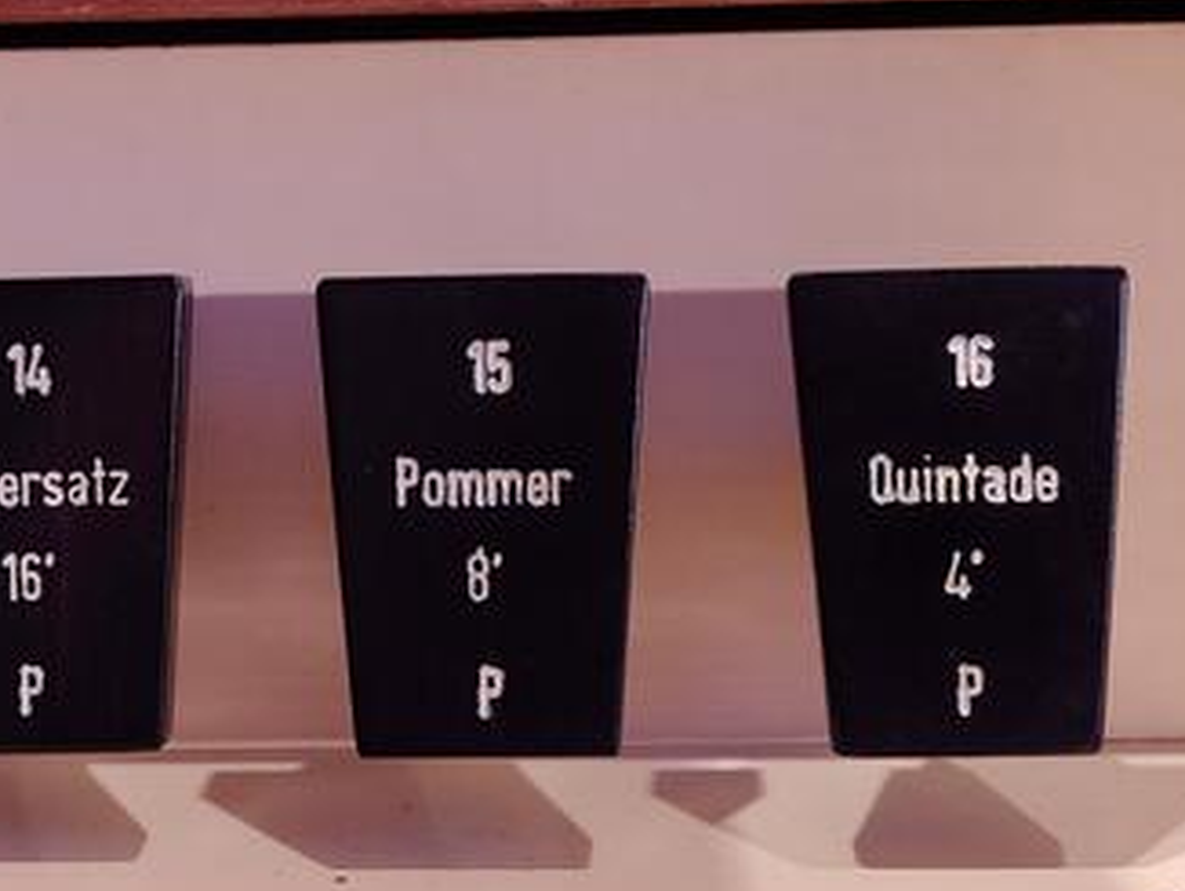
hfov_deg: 43.7
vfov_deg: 33.6
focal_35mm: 43
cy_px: 496
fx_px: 1473
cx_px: 505
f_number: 1.88
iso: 452
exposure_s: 1/33.3
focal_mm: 6.06
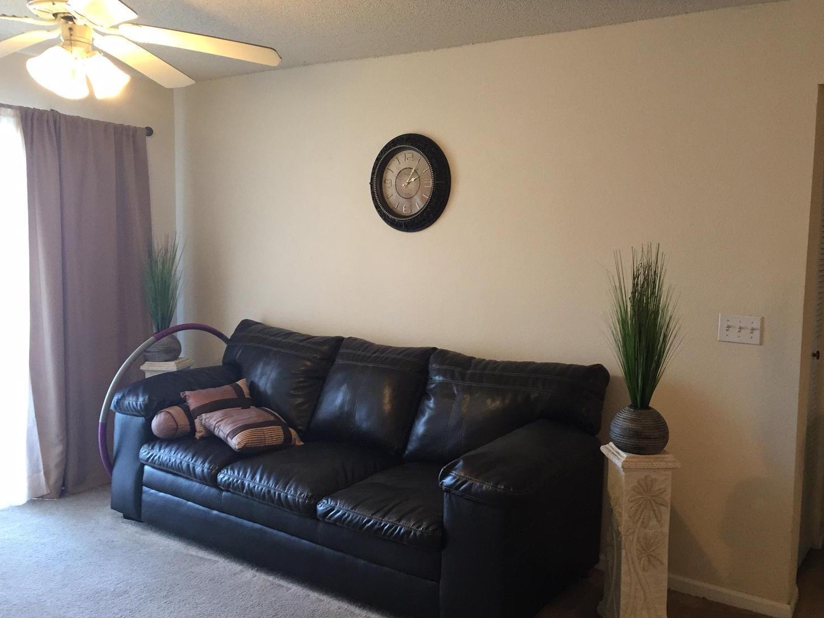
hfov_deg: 56.8
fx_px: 762
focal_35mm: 32
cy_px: 296
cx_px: 443
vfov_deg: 44.1
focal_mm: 4.15
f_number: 2.2
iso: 200
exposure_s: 1/30
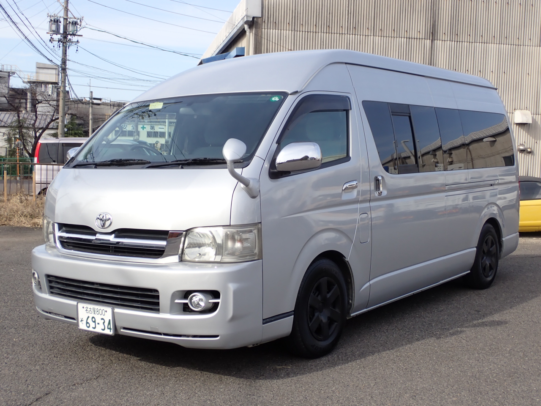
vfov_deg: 30.9
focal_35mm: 47
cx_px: 270
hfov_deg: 40.4
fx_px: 735
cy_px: 203
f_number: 4.5
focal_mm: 8.4
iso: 100
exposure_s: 1/320
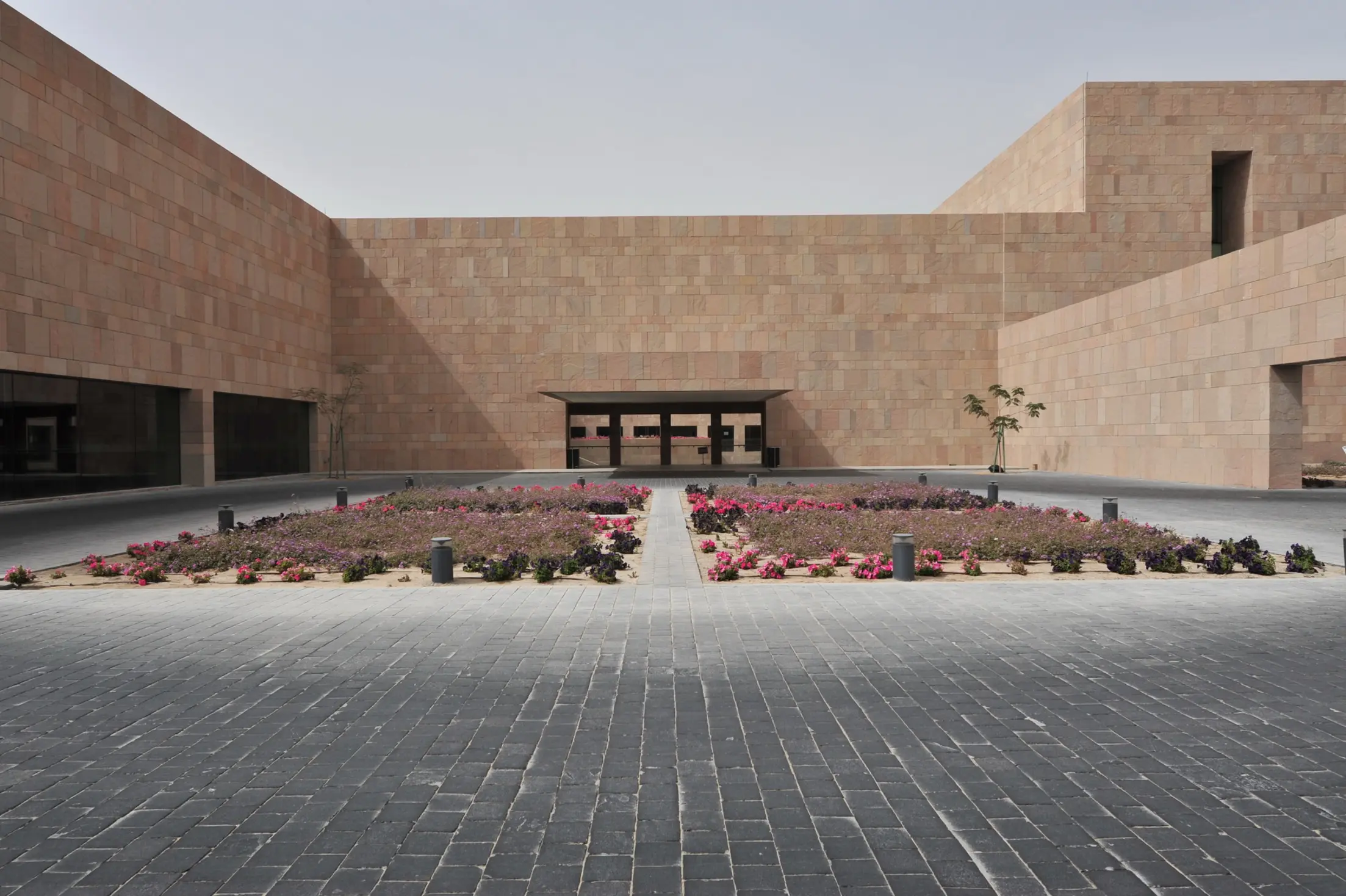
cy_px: 448
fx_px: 822
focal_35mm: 22
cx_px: 673
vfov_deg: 57.2
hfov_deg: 78.6
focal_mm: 22
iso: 200
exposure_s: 1/500
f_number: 11
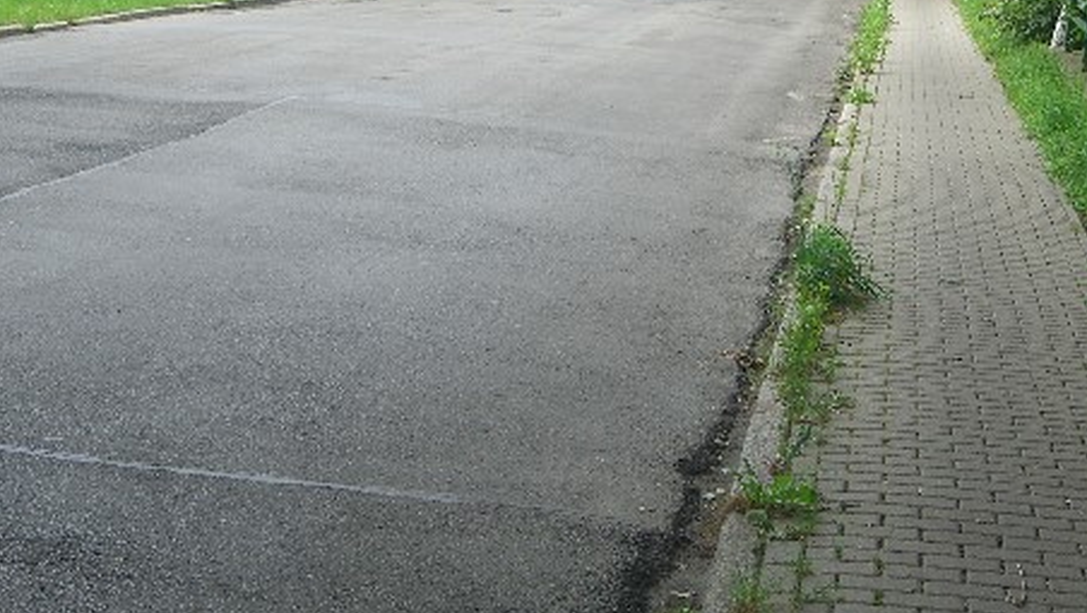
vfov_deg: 15.1
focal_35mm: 80
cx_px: 660
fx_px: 2307
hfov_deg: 26.4
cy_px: 181
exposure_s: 1/125
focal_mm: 11.8
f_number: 3.6
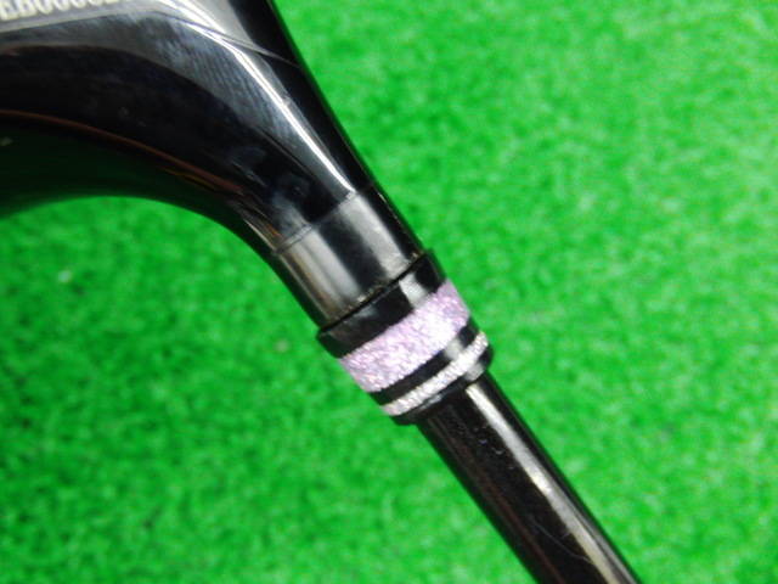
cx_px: 389
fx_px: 832
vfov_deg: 38.7
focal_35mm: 37
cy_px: 292
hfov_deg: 50.1
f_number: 3.6
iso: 400
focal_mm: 6.42
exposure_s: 1/15
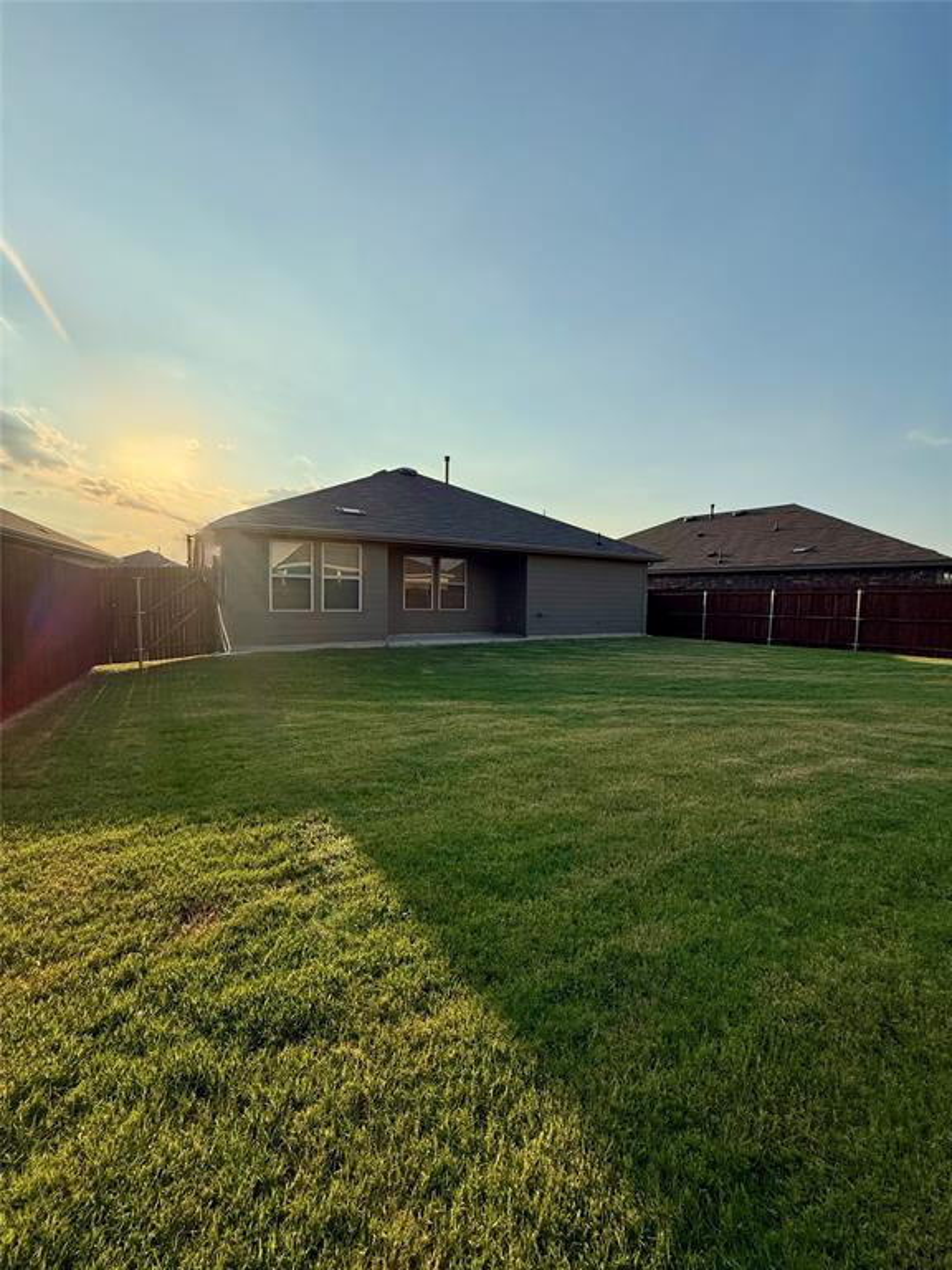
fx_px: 513
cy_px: 635
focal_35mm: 14
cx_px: 476
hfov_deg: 85.7
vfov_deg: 102.1
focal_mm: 2.22
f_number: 2.2
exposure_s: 1/2024
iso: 50
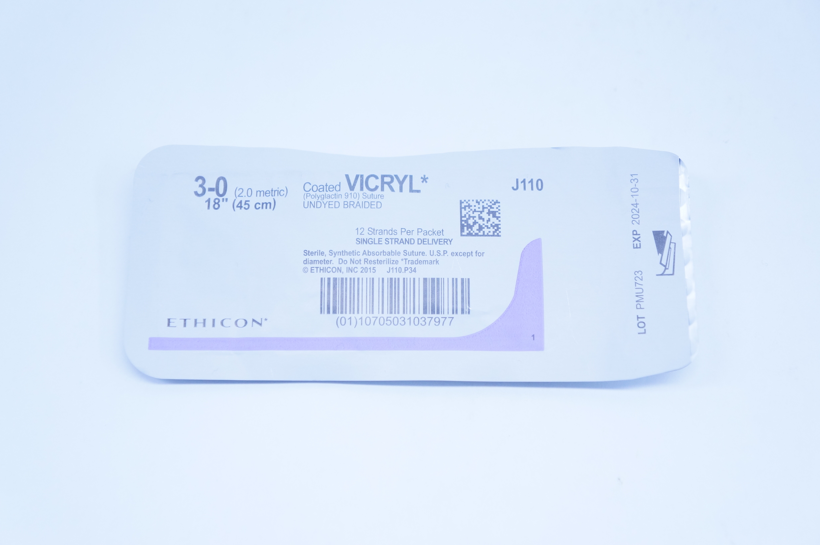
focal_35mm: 63
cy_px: 272
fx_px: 1433
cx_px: 410
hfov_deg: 31.9
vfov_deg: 21.5
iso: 800
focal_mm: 42
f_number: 4.5
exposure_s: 1/200
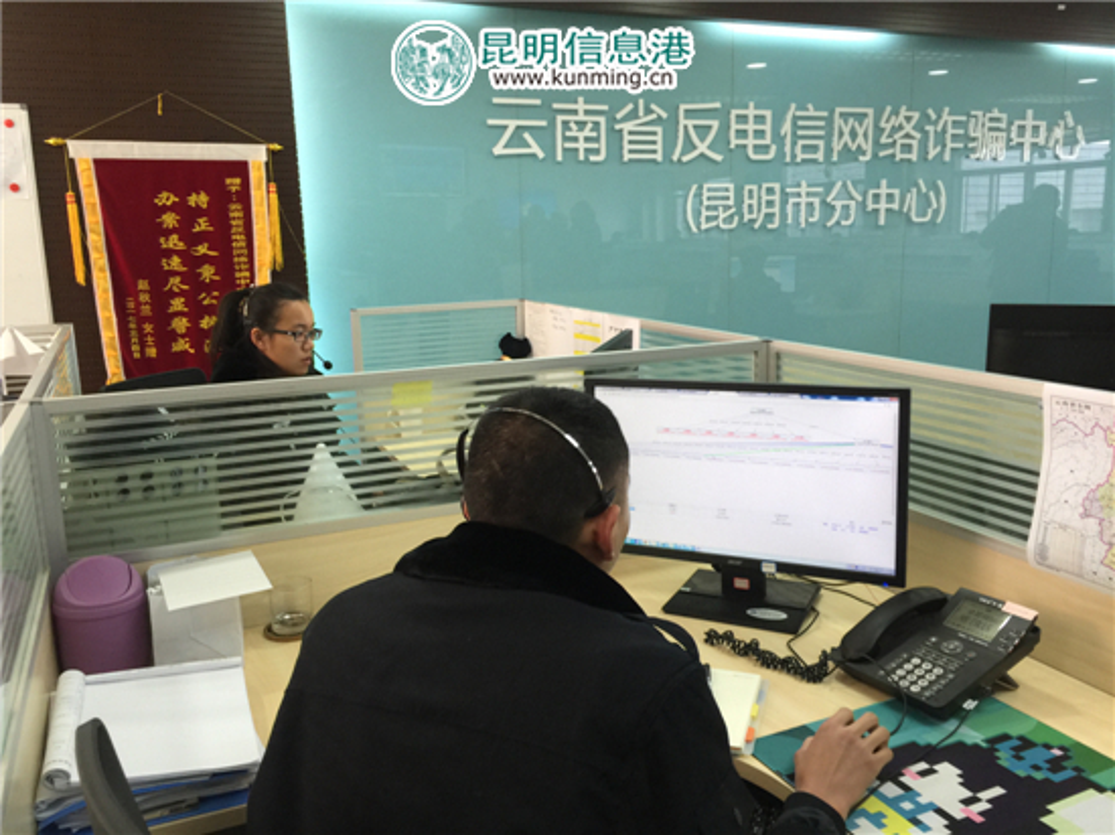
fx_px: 934
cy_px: 418
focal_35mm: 29
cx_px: 558
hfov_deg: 61.7
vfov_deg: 48.2
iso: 50
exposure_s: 1/33
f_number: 2.2
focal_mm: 4.15
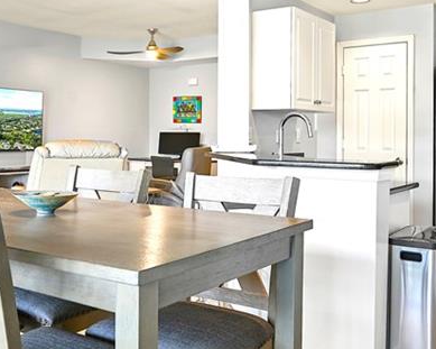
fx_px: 542
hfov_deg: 43.6
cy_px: 158
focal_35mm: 42
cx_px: 173
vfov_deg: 35.6
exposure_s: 1
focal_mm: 17
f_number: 8
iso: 100
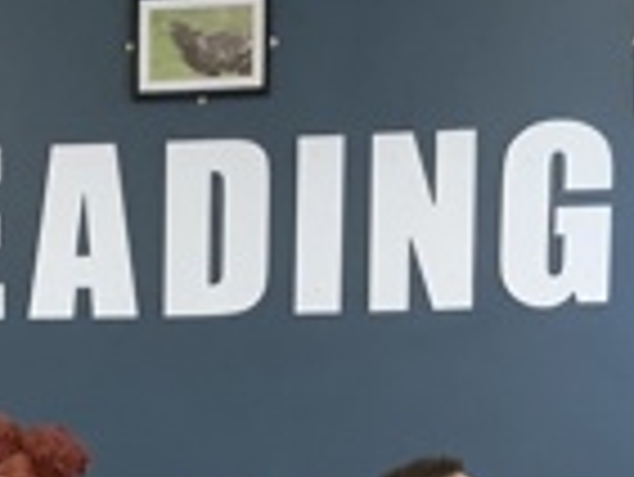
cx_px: 4
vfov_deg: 12.7
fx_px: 2016
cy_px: 736
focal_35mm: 110
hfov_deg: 17.5
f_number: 2.4
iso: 400
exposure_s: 1/33
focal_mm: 3.3
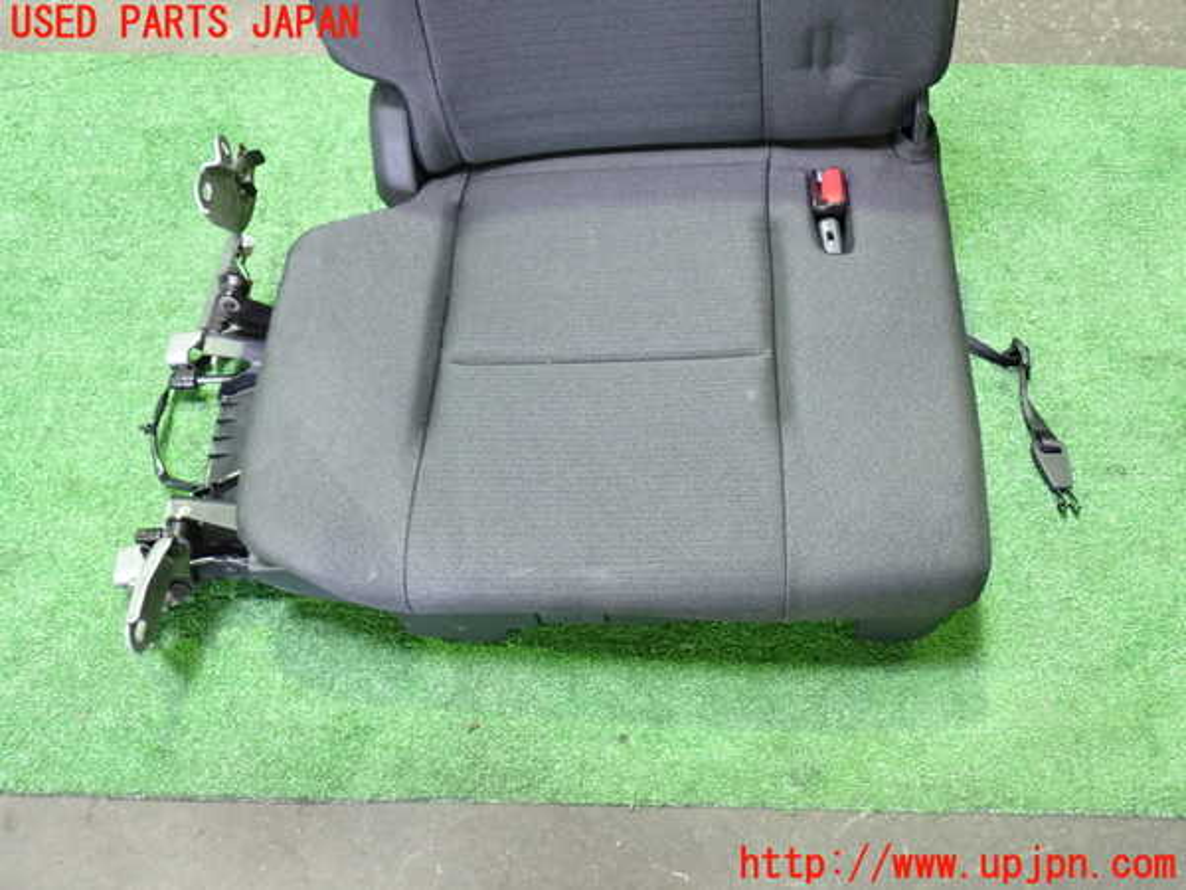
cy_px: 445
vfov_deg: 35.1
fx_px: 1405
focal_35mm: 41
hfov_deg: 45.8
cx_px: 593
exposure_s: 1/15
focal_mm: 7.31
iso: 800
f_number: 2.8
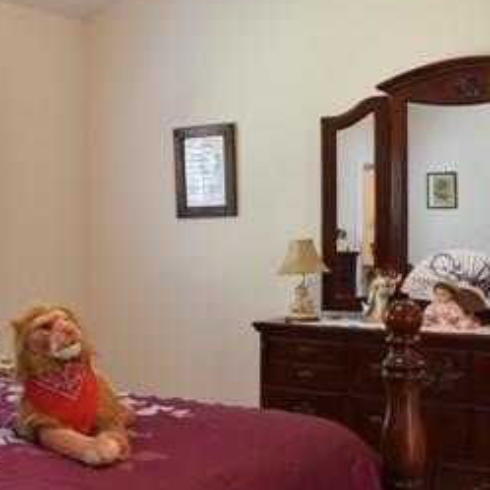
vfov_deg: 29.1
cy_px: 235
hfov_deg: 26.6
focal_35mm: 59
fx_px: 945
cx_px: -61
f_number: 5
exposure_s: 1/6
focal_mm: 18
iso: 320
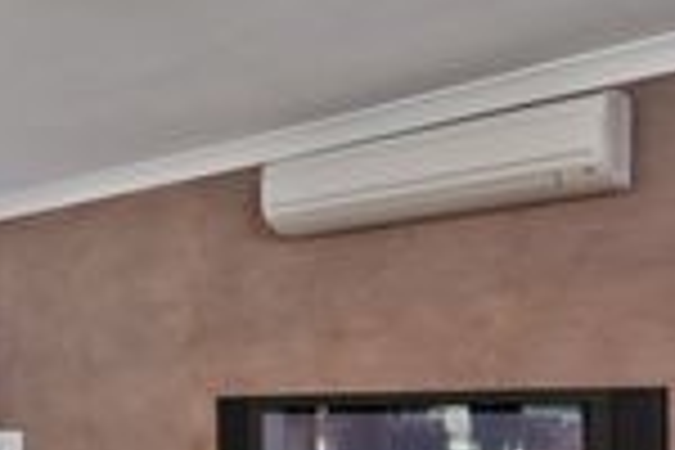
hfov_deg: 36.7
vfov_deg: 27.3
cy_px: 434
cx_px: -32
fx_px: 881
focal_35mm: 47
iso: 200
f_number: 8
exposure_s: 1/13
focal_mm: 15
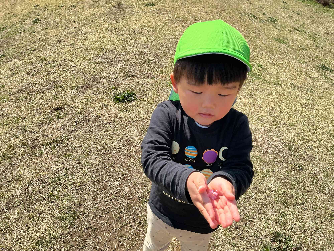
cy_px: 126
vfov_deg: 48.2
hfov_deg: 61.7
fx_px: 280
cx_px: 167
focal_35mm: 29
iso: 25
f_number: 1.8
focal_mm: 3
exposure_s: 1/1195
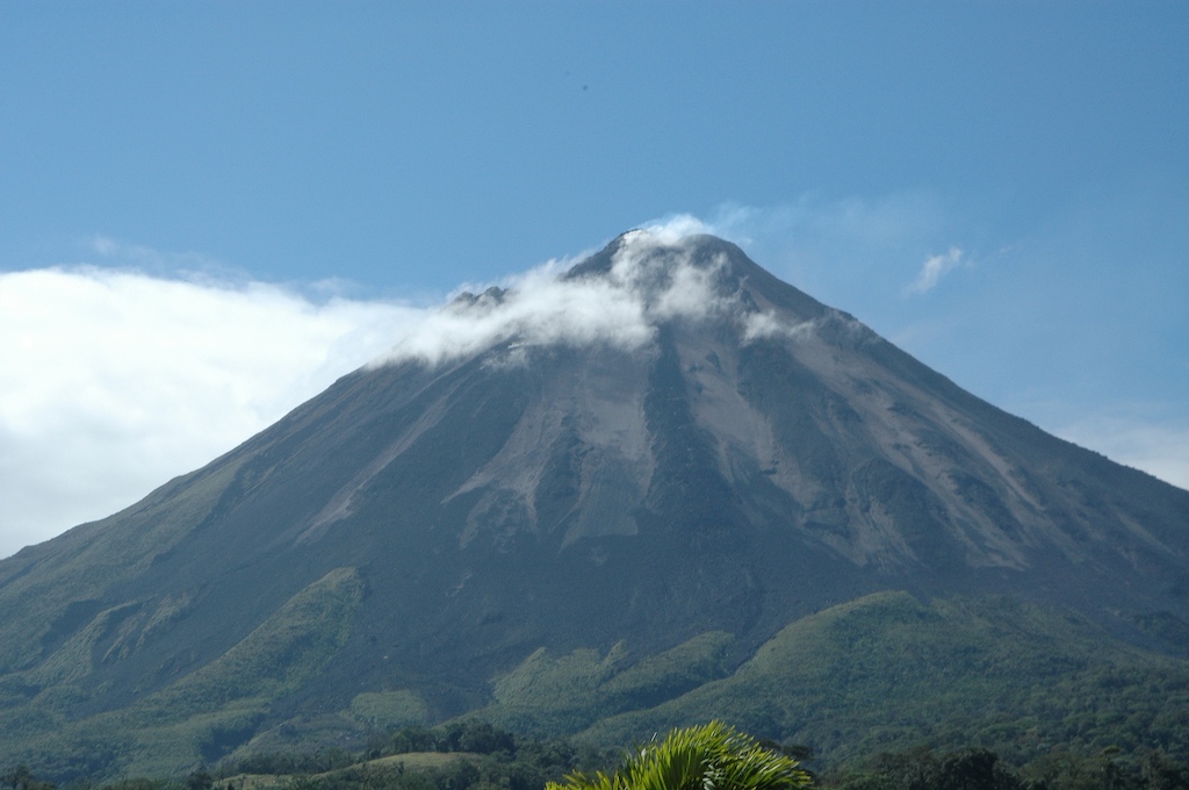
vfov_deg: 14.7
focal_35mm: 93
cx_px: 594
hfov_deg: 21.9
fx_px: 3068
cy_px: 395
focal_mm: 62
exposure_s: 1/160
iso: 320
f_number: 20
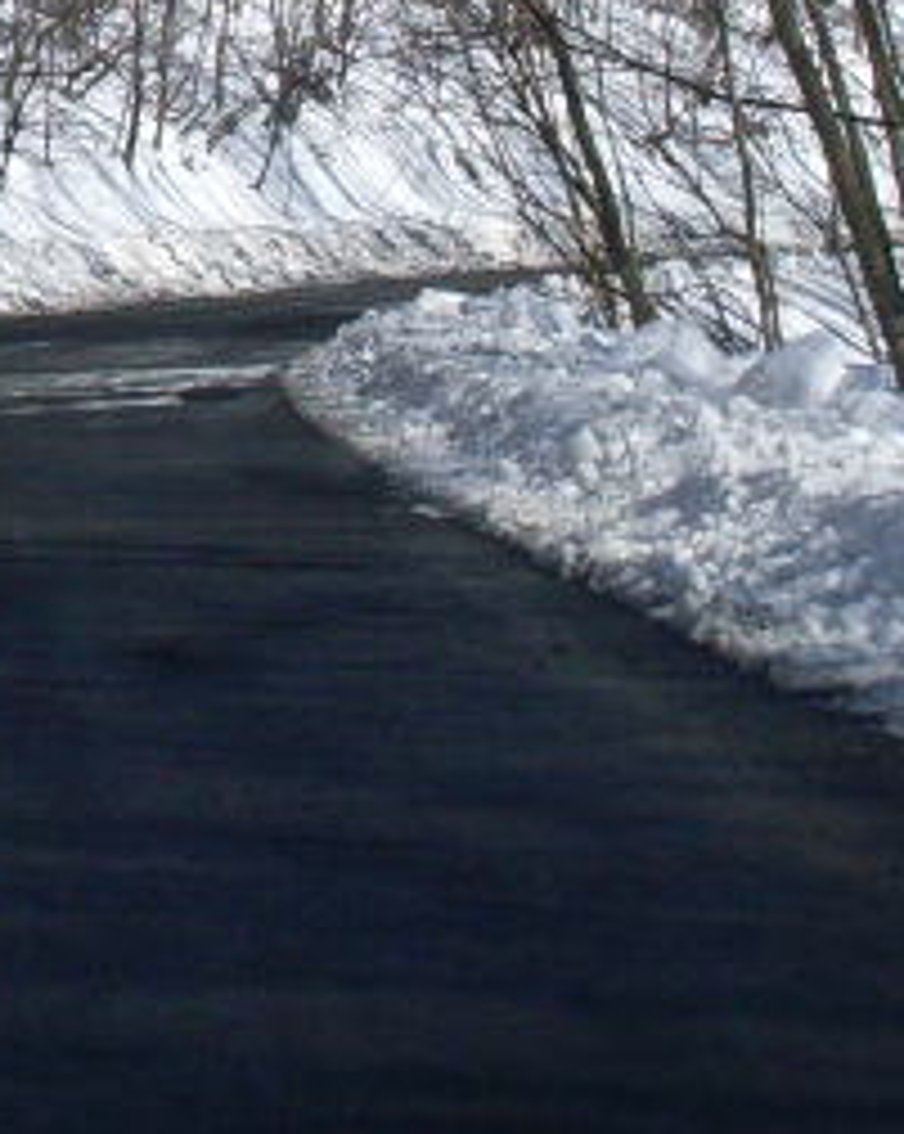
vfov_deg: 12.5
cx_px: -634
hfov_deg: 9.8
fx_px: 5059
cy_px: -261
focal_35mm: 151
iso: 80
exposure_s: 1/180
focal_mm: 6.3
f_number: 8.4
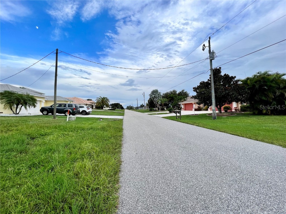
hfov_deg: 106.2
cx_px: 143
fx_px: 107
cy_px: 107
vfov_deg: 89.9
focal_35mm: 13
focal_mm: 1.57
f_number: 1.8
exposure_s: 1/426
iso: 32
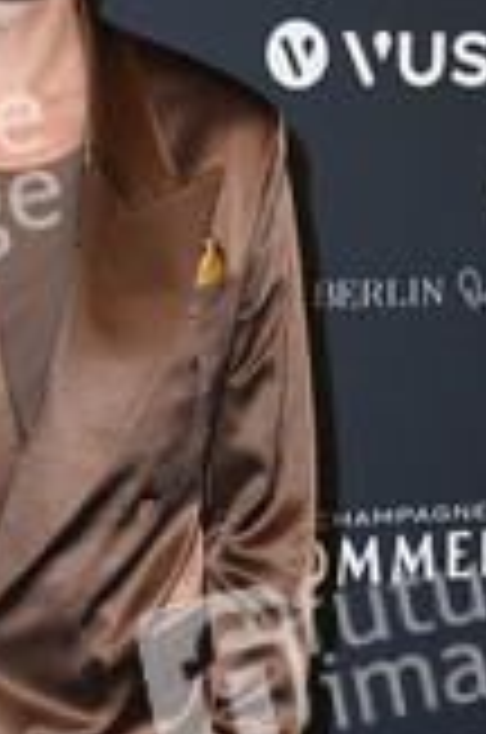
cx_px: -40
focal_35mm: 123
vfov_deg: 16.7
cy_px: 428
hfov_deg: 11.0
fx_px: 2501
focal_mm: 50
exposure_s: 1/250
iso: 500
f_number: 5.6
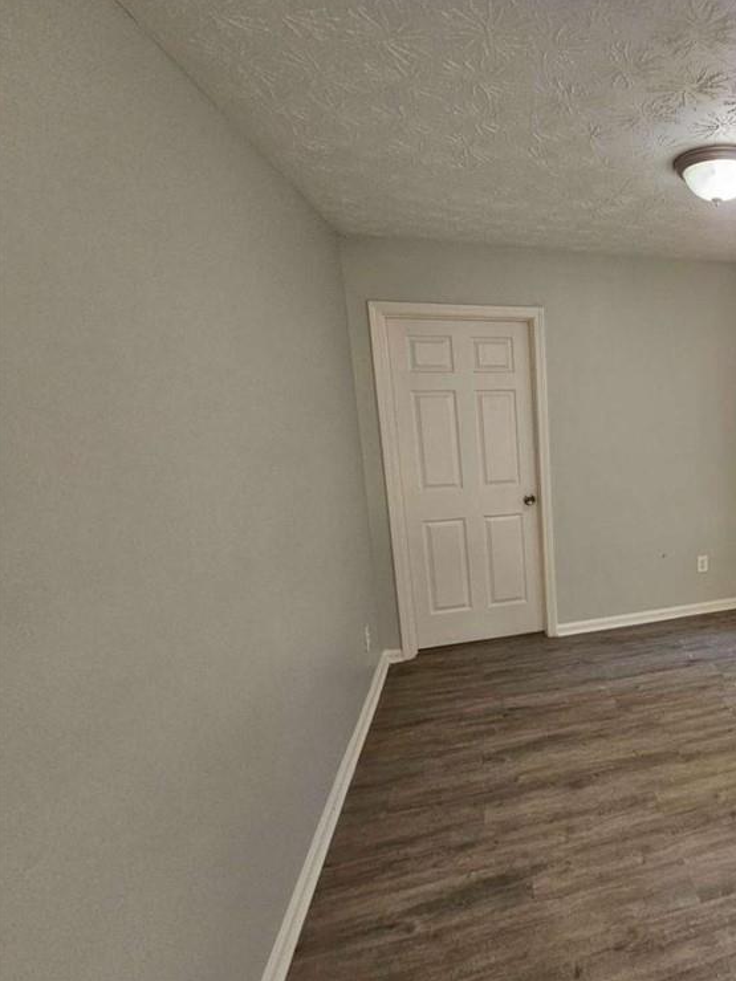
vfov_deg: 87.8
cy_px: 496
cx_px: 675
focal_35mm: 18
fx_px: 510
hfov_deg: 59.7
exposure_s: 1/40
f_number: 2.2
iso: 320
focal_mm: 2.2
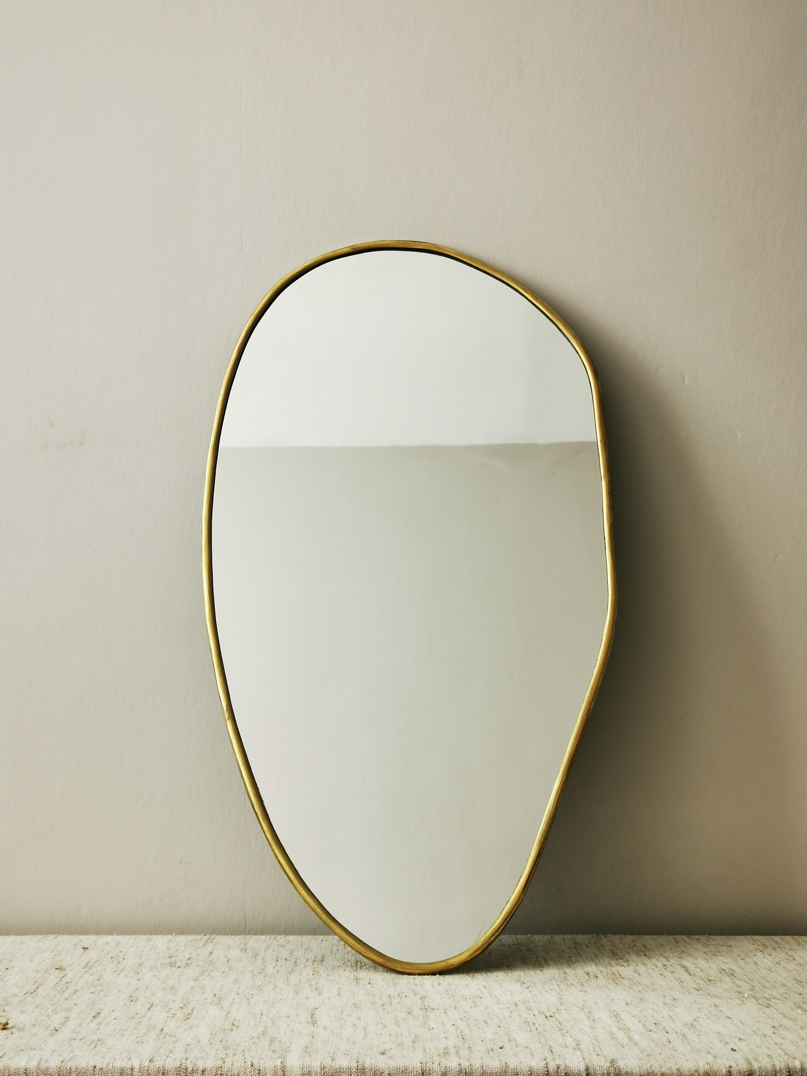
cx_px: 404
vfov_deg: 43.9
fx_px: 1337
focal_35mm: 43
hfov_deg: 33.6
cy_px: 538
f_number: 1.6
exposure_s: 1/130
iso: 50
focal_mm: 5.56
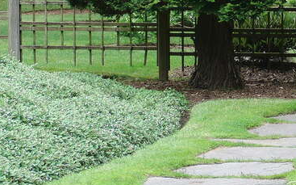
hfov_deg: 10.8
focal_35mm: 192
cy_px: 37
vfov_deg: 6.8
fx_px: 1548
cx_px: 305
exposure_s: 1/100
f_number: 4.1
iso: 100
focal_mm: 14.35
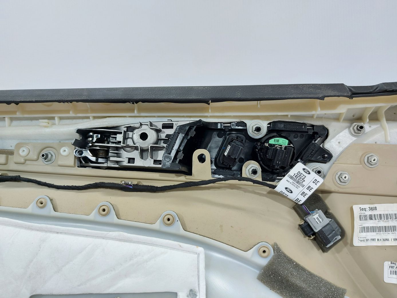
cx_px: 198
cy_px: 149
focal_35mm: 24
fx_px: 275
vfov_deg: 56.8
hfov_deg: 71.6
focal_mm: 5.23
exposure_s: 1/50
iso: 80
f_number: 1.8
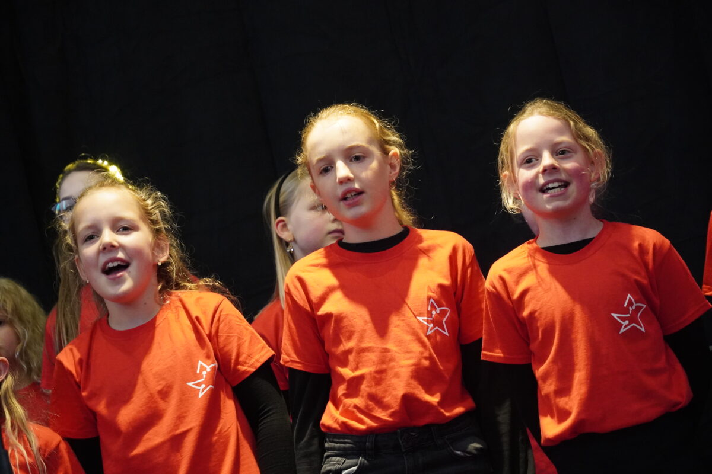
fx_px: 2907
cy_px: 237
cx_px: 356
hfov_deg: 14.0
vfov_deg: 9.3
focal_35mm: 147
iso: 4000
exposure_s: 1/60
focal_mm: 98
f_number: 5.6
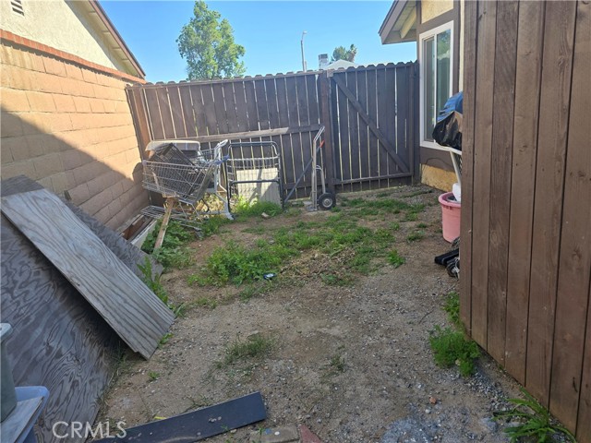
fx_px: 393
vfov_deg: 58.9
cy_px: 222
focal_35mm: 23
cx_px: 296
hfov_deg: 73.9
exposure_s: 1/374
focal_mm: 6.3
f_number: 1.7
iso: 12
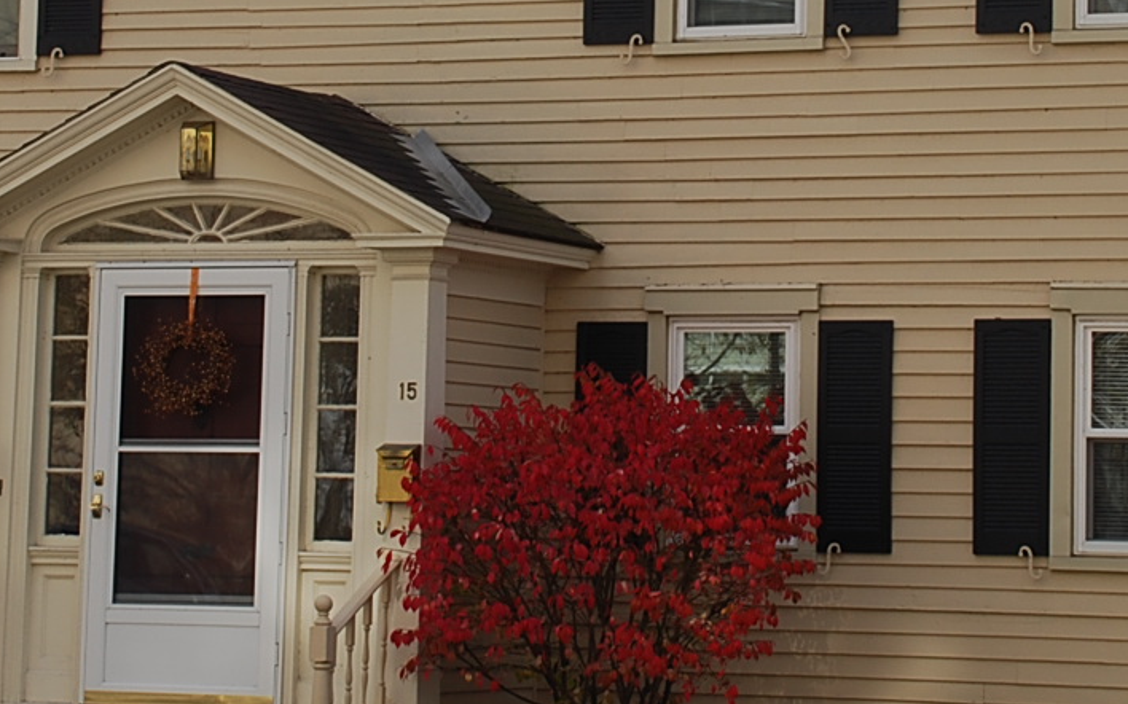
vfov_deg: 9.7
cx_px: 712
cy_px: 70
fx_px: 4118
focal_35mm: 134
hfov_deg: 15.6
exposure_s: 1/200
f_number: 7.1
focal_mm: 32
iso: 100
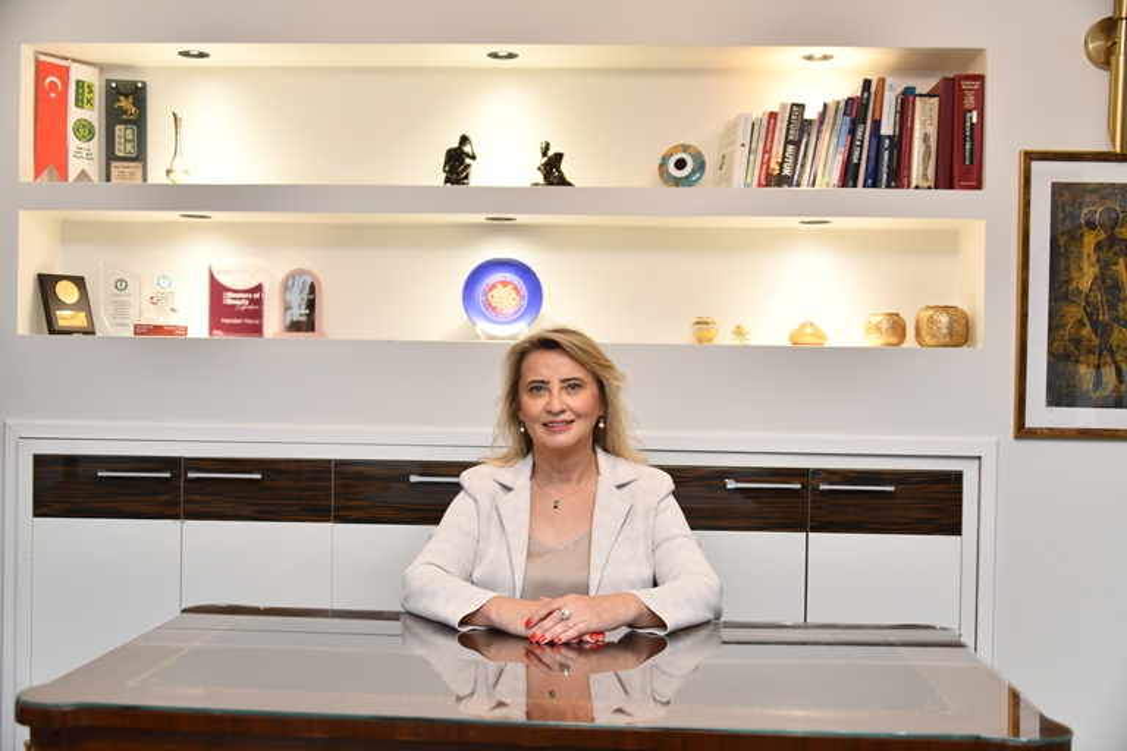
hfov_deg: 46.4
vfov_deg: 31.9
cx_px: 564
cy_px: 376
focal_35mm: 42
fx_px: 1315
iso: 640
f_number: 4
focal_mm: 42
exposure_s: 1/125
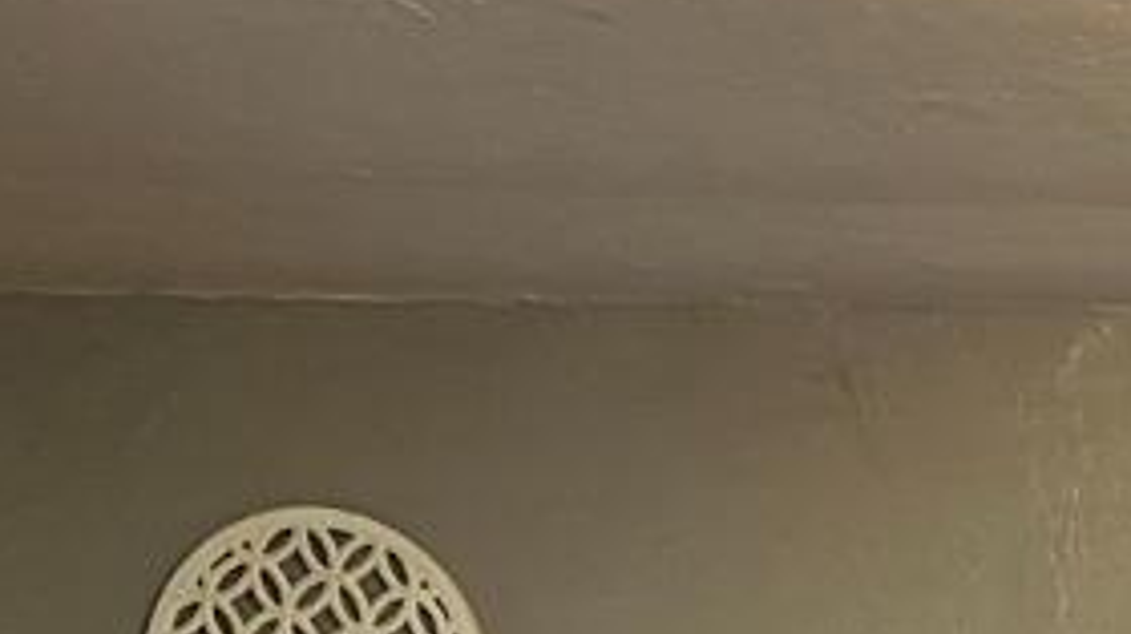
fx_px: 4555
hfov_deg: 13.3
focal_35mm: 152
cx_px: 1721
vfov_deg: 7.2
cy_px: 1759
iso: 500
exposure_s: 1/40
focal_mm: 5.7
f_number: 1.5
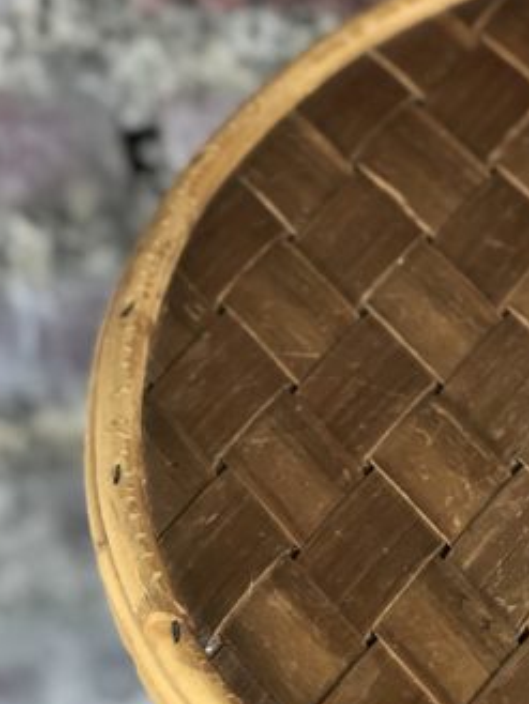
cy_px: 702
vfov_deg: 12.1
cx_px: 788
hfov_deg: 8.9
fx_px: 3299
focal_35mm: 162
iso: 100
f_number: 2.4
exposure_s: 1/33
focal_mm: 6
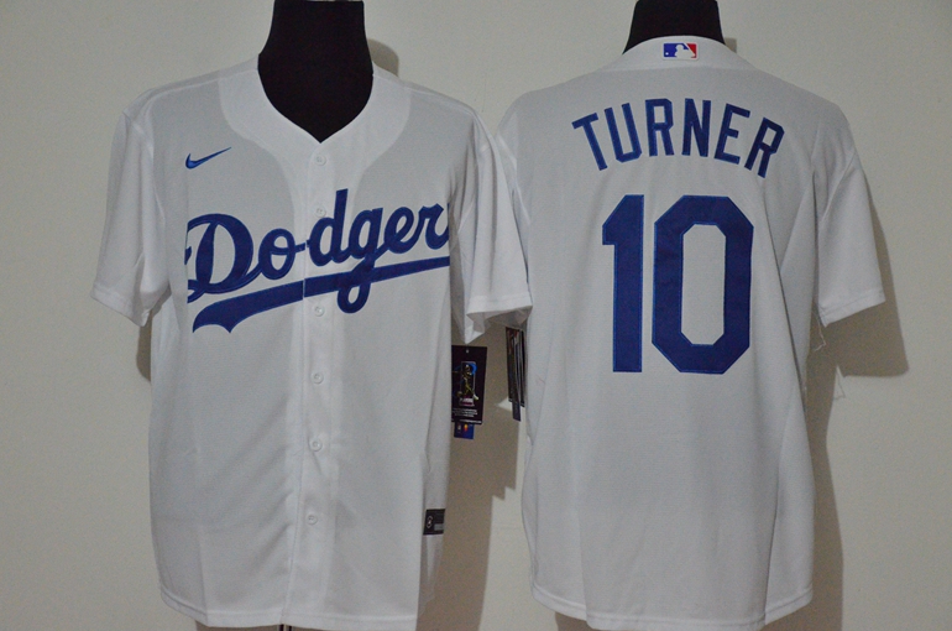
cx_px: 467
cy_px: 313
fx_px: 2138
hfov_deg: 25.1
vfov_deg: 16.8
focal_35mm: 81
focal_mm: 52
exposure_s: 1/50
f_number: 4.8
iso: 4000
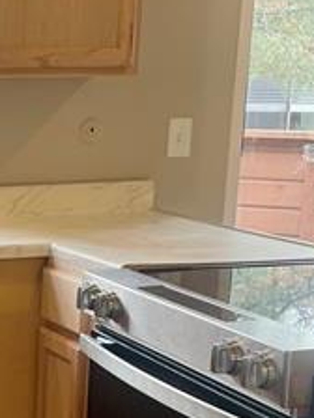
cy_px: 336
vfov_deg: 21.7
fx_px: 1076
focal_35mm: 89
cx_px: -181
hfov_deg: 15.1
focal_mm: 4.2
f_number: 1.6
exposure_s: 1/60
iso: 80
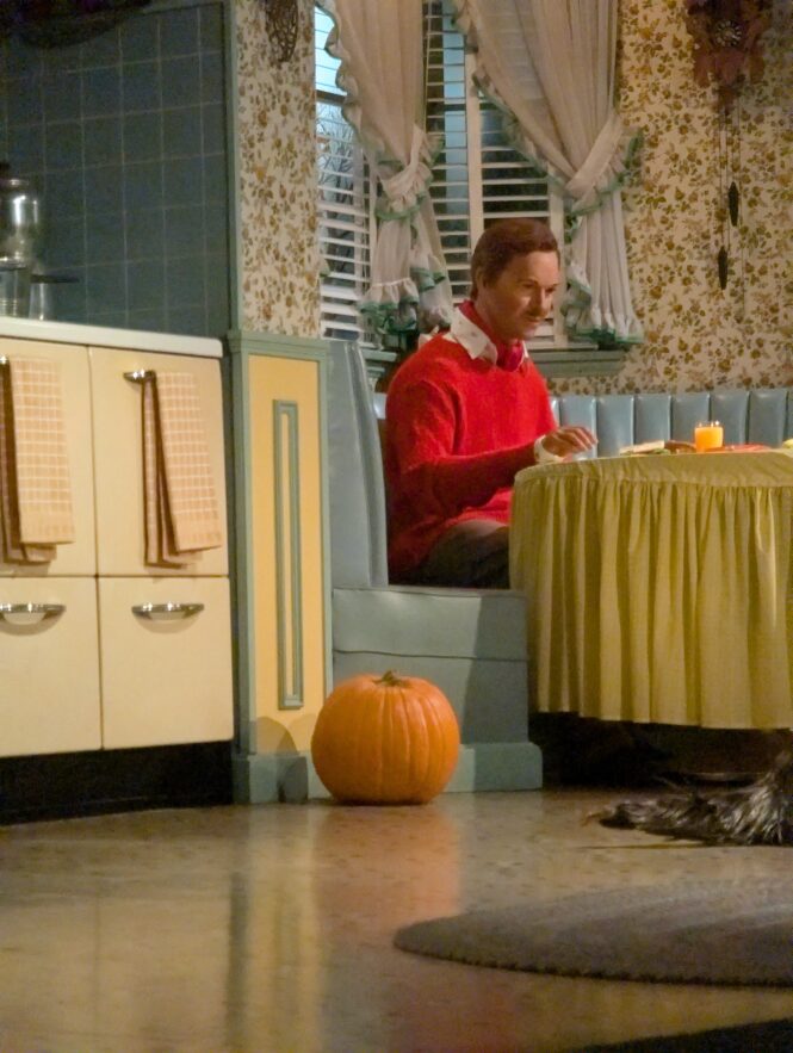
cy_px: 526
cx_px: 396
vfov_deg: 17.9
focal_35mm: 110
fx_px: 3351
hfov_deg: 13.5
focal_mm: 17.91
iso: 3655
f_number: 2.8
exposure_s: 1/120
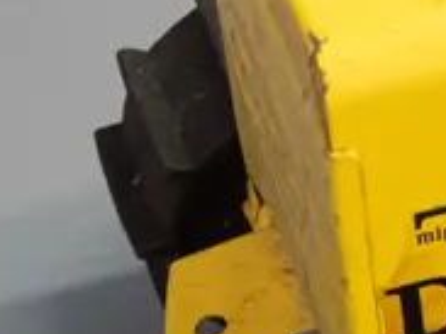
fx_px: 2884
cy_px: 95
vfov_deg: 6.6
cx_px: 1238
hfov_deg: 7.9
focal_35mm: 224
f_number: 5.6
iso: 3200
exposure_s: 1/125
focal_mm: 20
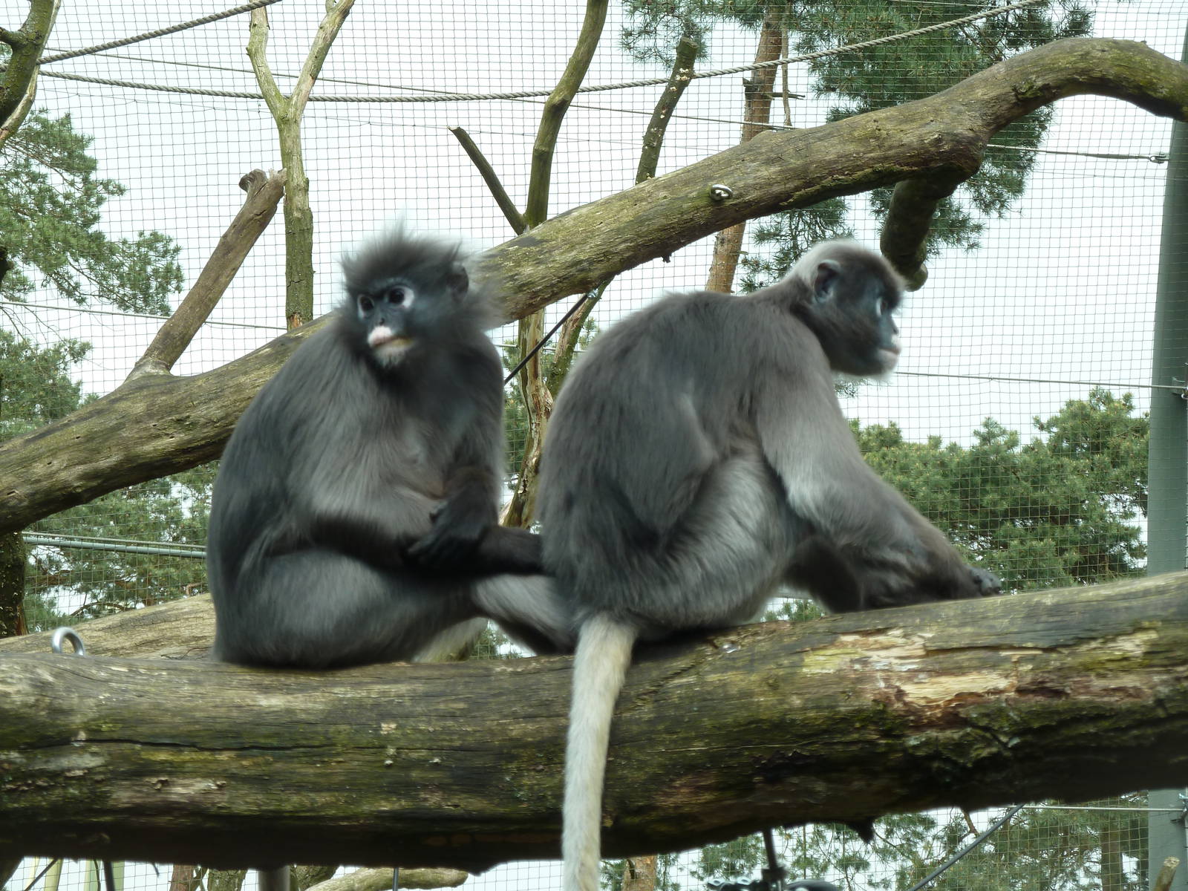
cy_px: 446
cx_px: 594
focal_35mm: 104
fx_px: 3569
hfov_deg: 18.9
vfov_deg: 14.2
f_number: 4.3
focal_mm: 17
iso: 80
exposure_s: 1/160
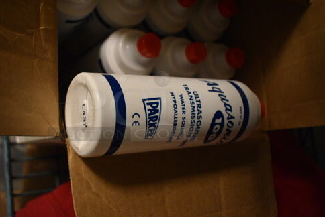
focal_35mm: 34
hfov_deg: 55.1
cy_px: 106
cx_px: 123
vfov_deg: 39.0
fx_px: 307
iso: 2800
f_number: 4
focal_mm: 18
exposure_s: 1/60
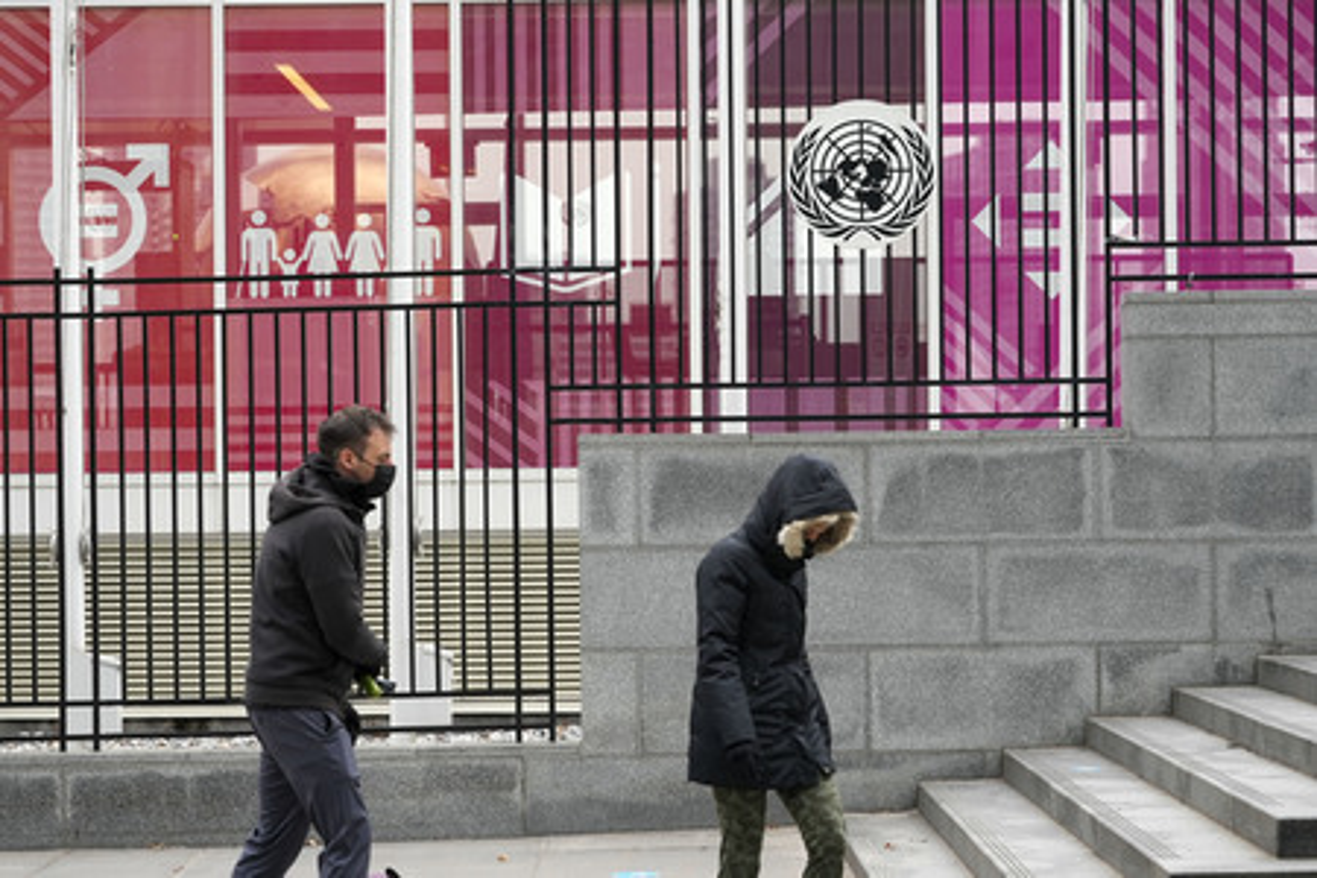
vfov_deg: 11.8
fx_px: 4243
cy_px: 439
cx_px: 658
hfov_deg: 17.6
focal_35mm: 116
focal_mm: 116
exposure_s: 1/640
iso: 1600
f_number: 8
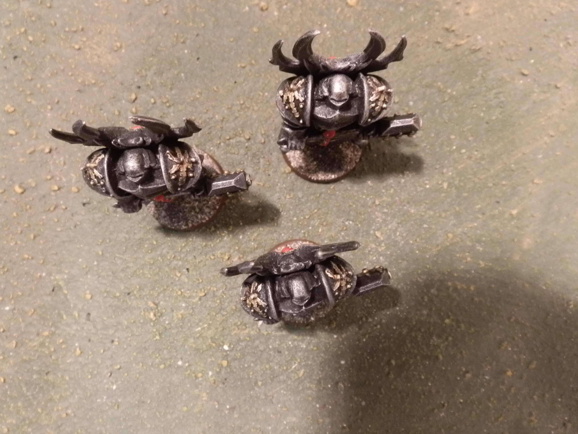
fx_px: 501
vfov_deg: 46.8
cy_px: 215
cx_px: 269
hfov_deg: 59.9
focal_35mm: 30
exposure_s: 1/50
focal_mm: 5
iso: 400
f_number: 3.1
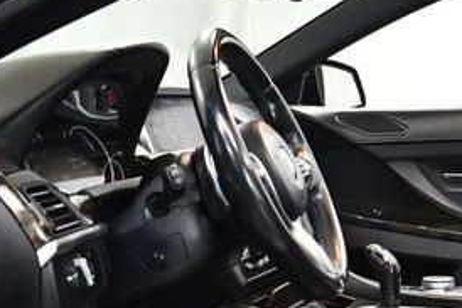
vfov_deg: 16.1
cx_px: 504
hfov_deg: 22.8
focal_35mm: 84
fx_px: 1079
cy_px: 283
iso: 3200
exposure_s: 1/100
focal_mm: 18
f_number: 3.5
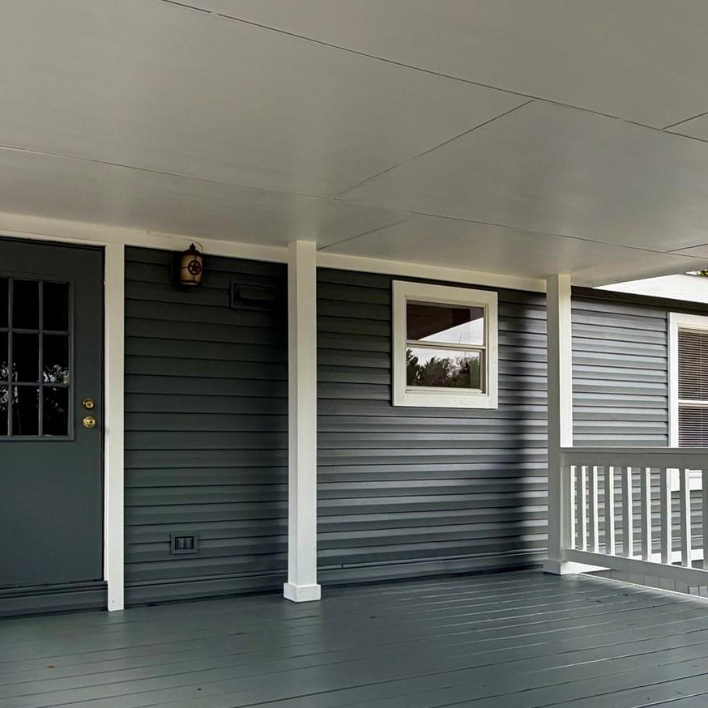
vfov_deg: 55.1
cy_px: 434
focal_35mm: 29
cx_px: 205
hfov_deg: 53.8
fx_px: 671
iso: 50
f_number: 2.2
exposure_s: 1/184
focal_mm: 2.22
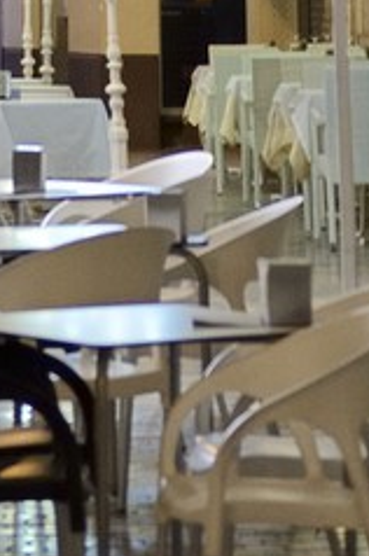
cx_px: -15
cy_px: -1163
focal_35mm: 303
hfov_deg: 4.5
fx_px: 4672
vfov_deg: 6.2
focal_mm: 45
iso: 1600
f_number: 3.5
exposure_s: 1/60
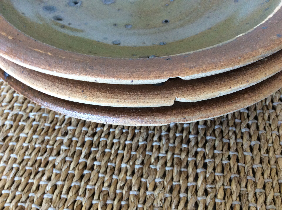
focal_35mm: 32
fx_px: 260
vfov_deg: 44.1
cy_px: 105
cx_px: 141
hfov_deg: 56.9
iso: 125
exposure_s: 1/25
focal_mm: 3.3
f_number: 2.4
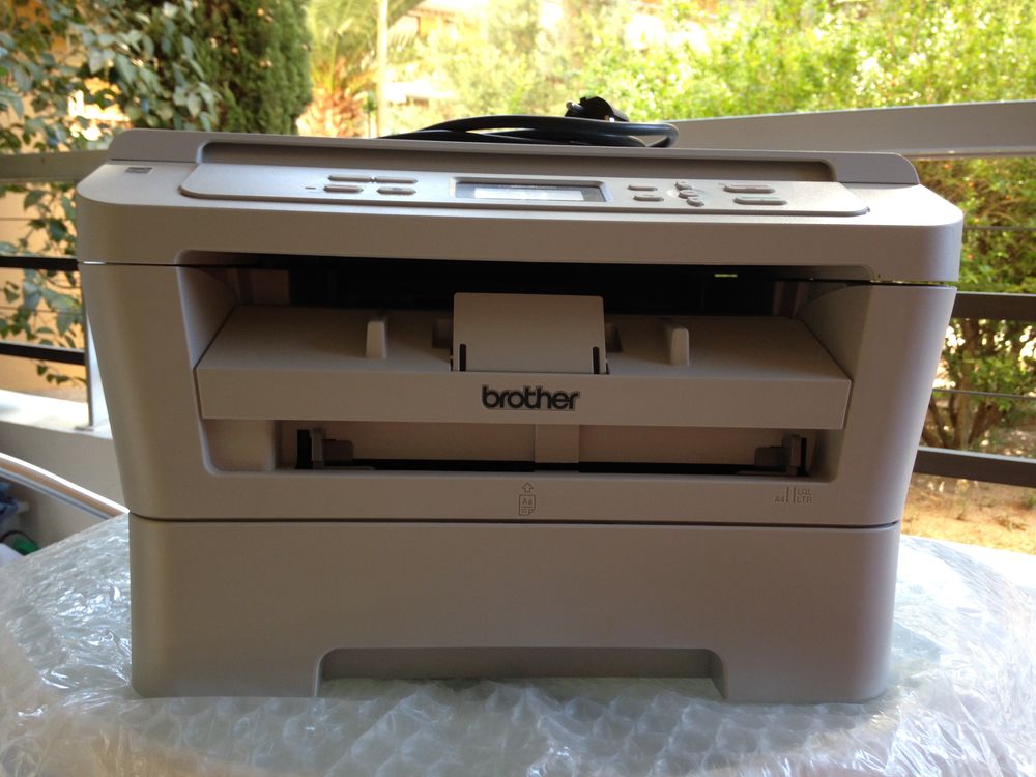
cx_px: 518
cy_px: 388
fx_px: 988
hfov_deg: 55.4
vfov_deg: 42.9
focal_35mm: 33
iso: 50
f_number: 2.4
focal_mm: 4.12
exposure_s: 1/30
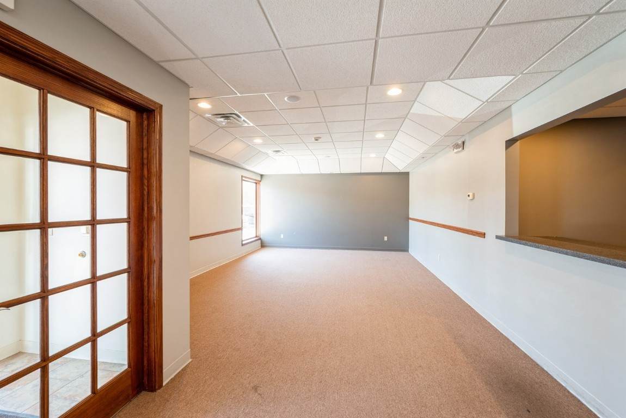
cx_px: 313
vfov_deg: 81.3
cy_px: 209
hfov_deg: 104.2
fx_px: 244
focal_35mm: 14
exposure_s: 1/3
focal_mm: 14
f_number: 8
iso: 200
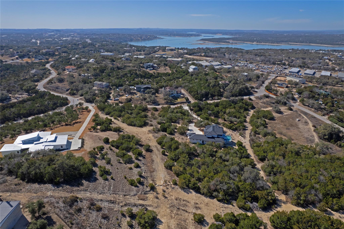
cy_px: 114
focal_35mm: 22
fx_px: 210
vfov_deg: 57.2
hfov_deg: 78.6
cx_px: 172
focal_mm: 8.38
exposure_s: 1/3000
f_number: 2.8
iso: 100
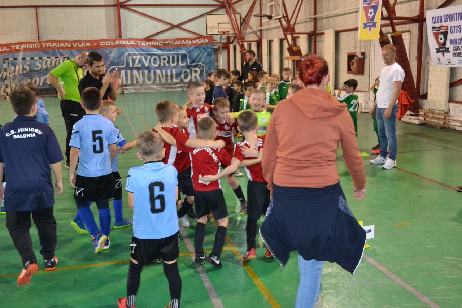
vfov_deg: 36.9
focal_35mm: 36
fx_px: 462
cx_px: 231
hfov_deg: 53.1
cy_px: 154
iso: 2800
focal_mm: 24
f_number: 4
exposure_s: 1/60
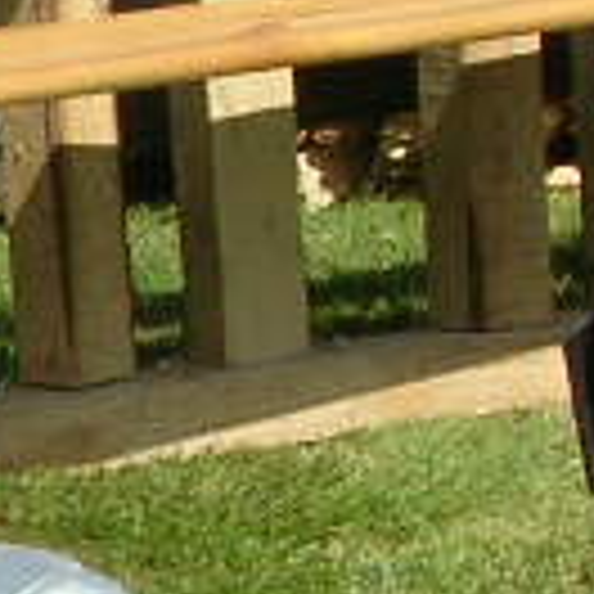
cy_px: 526
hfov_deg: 6.6
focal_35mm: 253
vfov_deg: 6.9
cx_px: -783
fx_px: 4912
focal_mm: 6.2
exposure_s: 1/310
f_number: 5.8
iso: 50
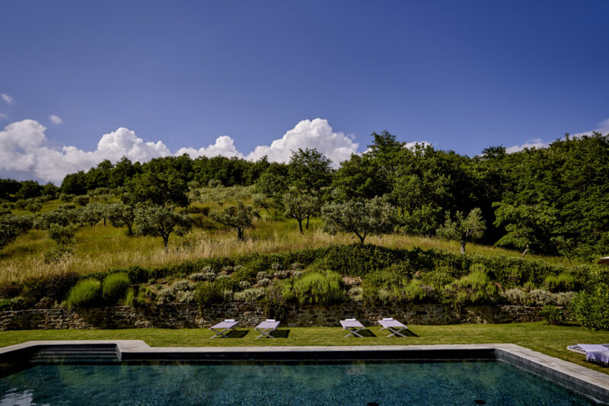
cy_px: 203
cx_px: 304
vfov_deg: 59.5
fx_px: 355
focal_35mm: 21
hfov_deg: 81.2
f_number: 2.8
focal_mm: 21
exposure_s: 1/5000
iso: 200
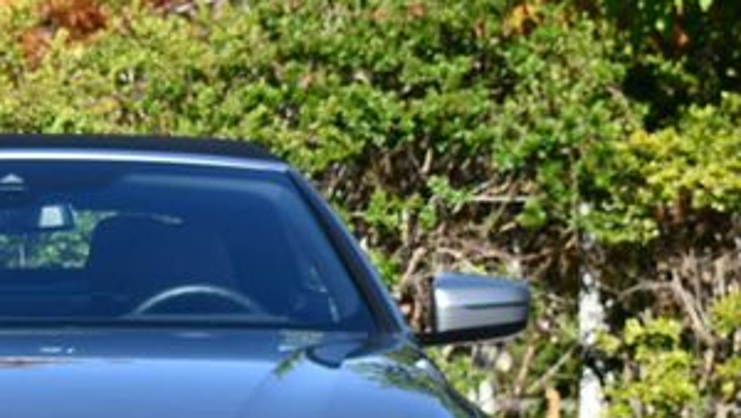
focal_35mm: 215
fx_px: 4226
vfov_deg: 5.6
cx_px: 32
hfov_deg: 10.0
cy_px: 485
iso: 160
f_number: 8
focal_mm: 48
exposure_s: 1/250
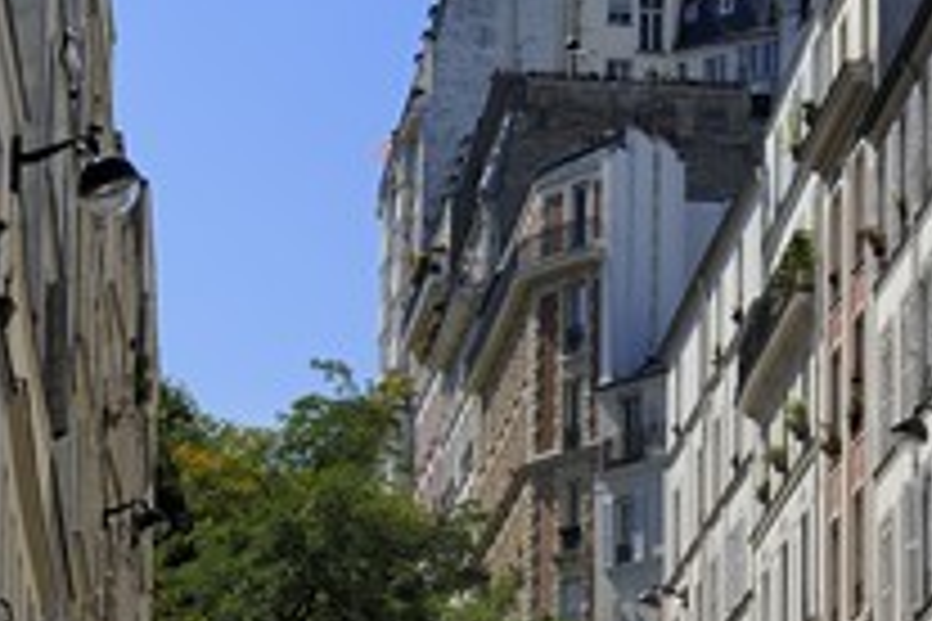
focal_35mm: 126
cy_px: 243
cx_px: 824
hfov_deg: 16.1
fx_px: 3262
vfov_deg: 10.9
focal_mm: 62
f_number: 14
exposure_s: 1/160
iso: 200
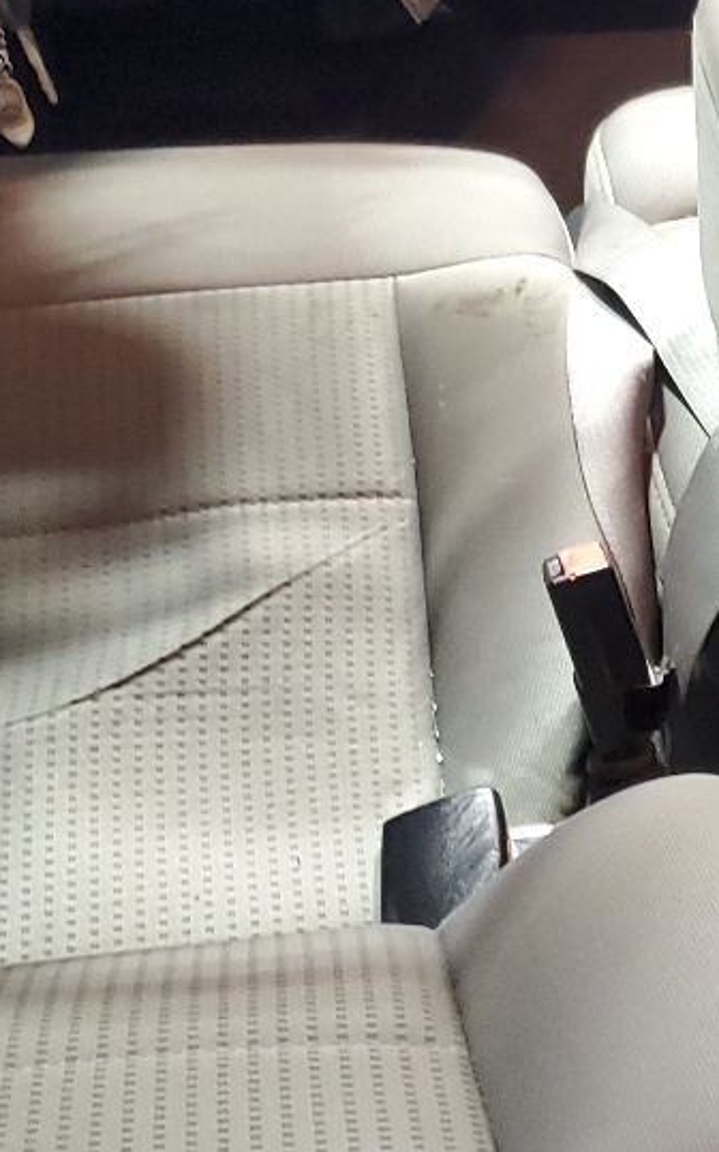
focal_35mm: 82
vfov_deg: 24.9
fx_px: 2572
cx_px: 764
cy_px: 283
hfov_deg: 15.5
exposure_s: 1/20
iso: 312
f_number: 1.5
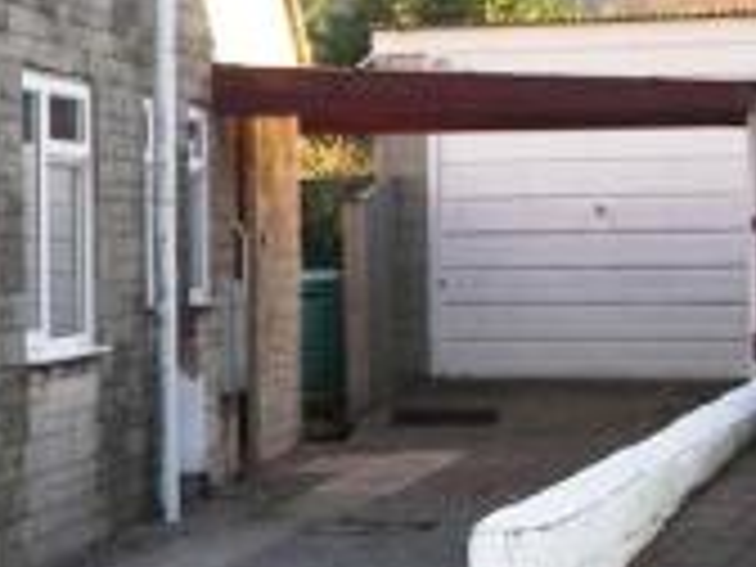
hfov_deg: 11.5
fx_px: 3494
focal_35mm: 160
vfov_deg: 9.3
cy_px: 254
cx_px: -551
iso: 50
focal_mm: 9.6
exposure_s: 1/80
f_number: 3.6
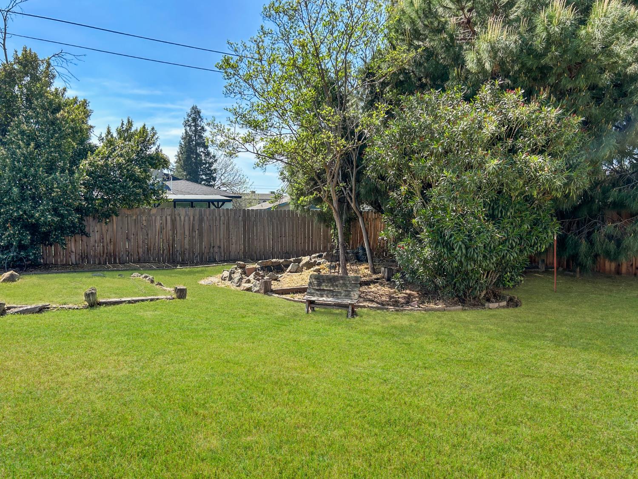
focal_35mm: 26
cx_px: 319
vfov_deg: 53.1
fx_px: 479
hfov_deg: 67.3
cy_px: 240
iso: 50
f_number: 1.5
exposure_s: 1/2300
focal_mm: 5.7
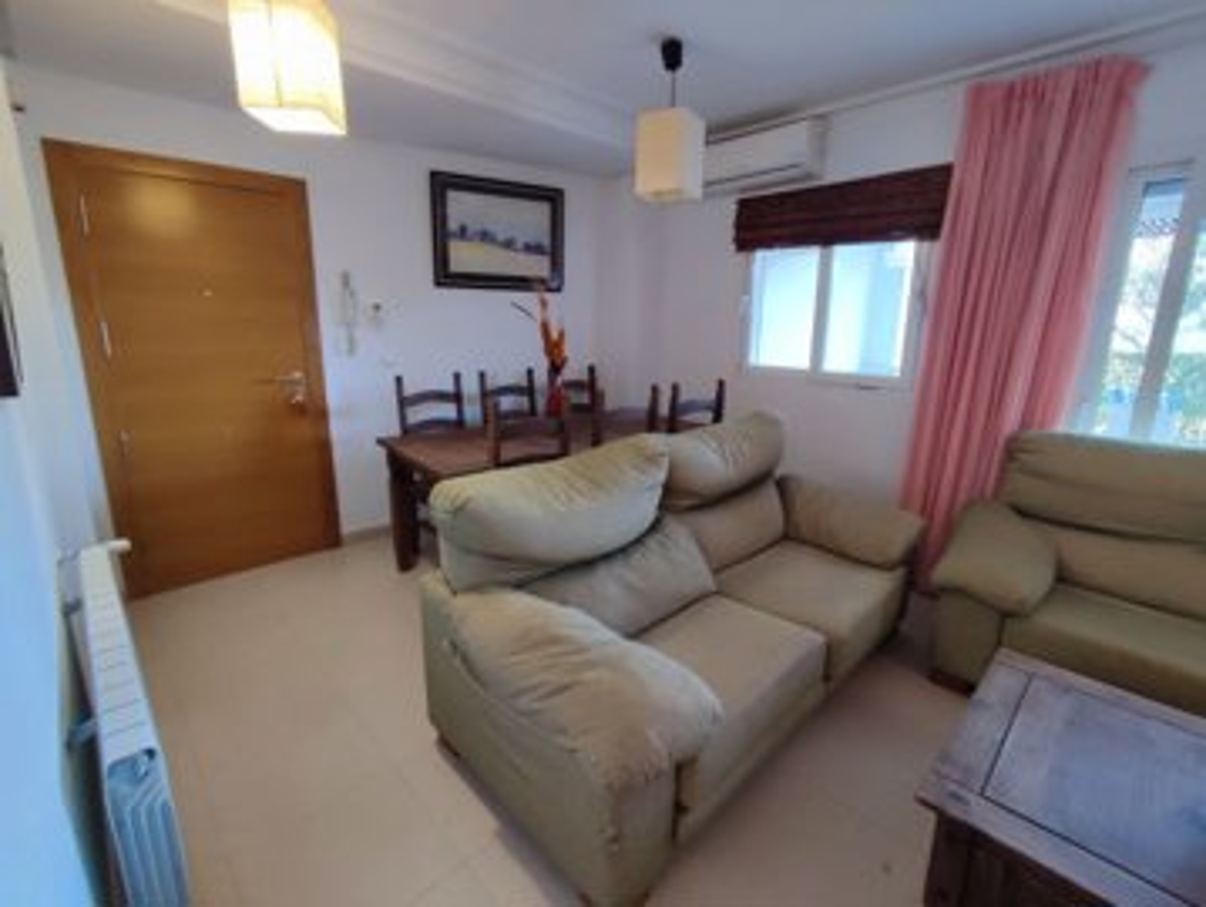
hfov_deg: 94.4
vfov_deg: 78.2
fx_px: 558
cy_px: 454
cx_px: 603
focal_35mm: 16
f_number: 2.2
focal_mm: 1.65
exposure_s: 1/33
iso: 116
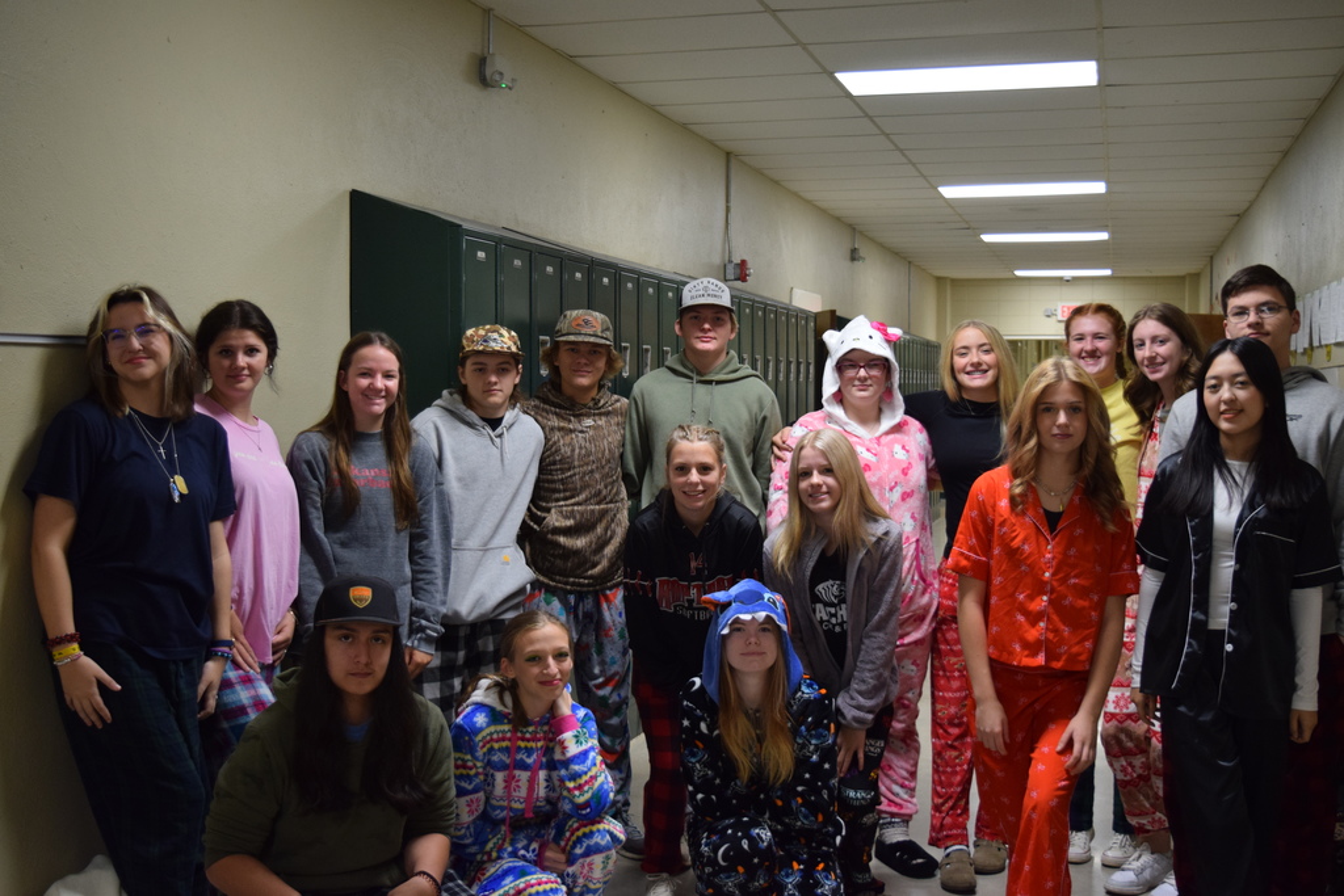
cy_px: 448
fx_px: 1568
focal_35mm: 42
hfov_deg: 46.4
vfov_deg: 31.9
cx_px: 672
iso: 900
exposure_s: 1/60
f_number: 4.2
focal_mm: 28
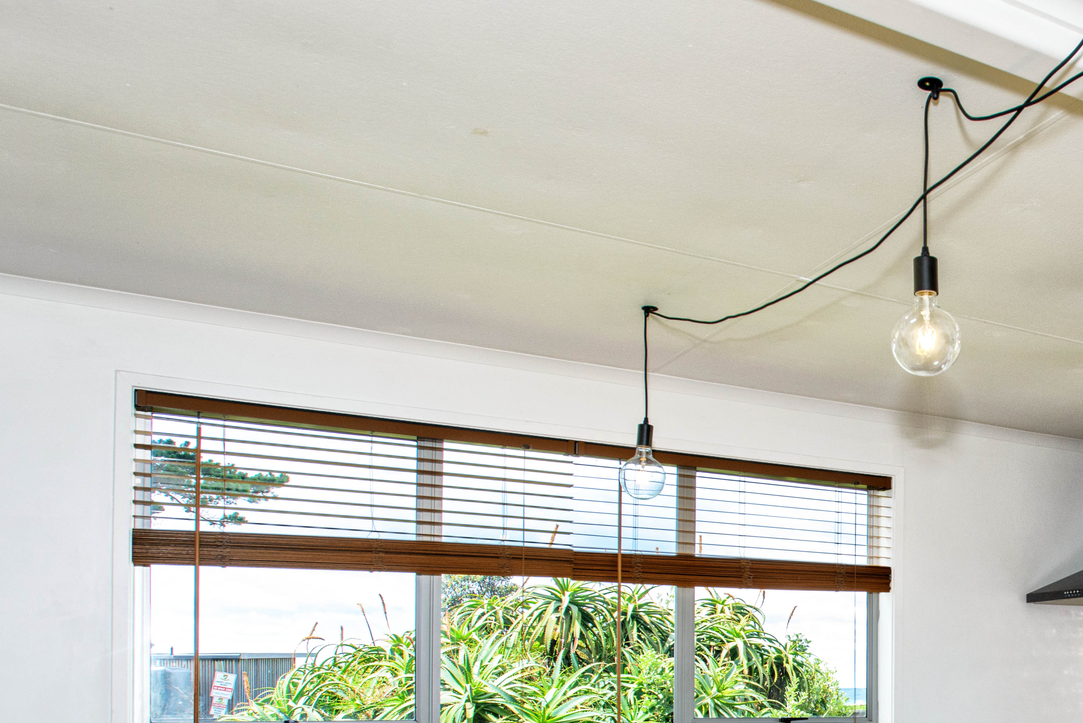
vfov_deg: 31.6
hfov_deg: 43.9
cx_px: 988
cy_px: 669
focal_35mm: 40
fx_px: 1204
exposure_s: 1/60
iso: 400
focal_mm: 19
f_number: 9
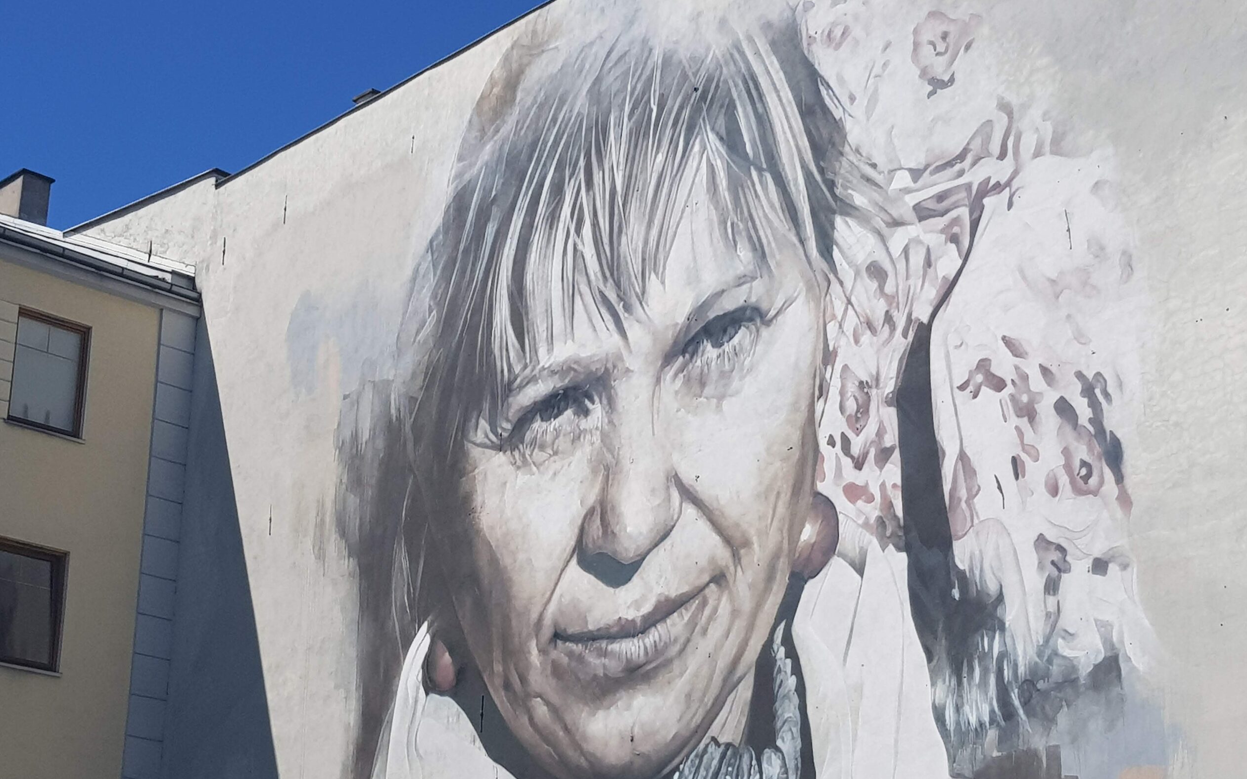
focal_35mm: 28
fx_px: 952
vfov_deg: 44.5
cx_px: 625
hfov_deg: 66.5
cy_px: 411
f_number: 1.7
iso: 40
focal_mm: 4.2
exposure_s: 1/3592
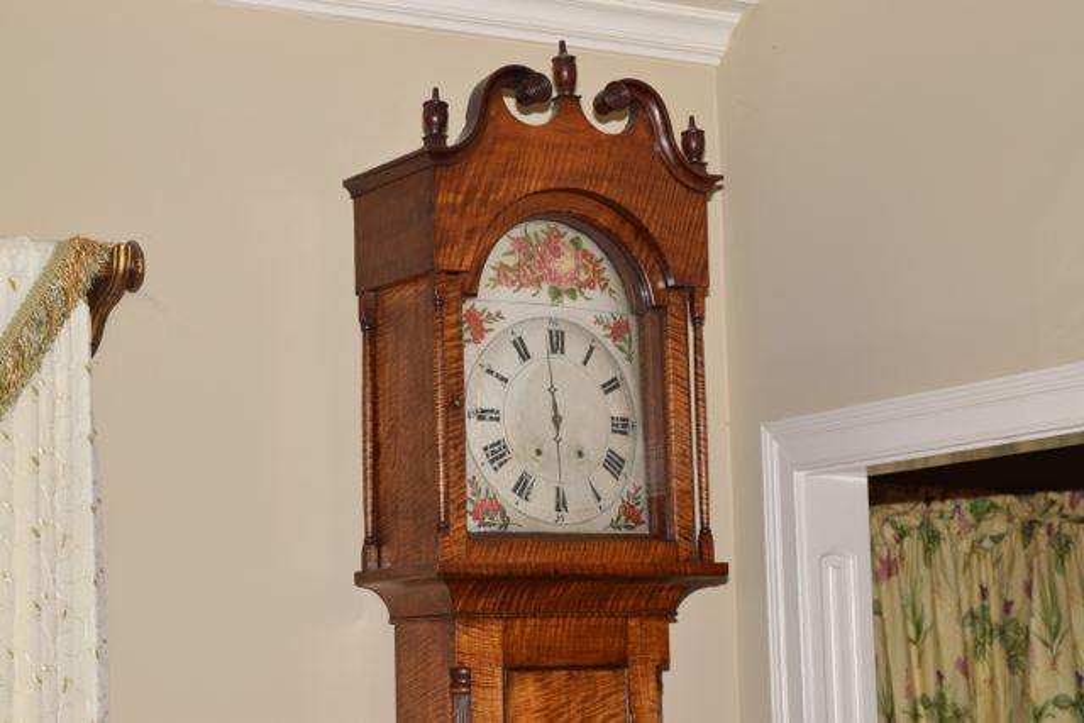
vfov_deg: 16.6
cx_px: 542
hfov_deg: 24.6
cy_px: 362
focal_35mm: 82
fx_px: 2485
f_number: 5.6
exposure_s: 1/125
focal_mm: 55
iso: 400
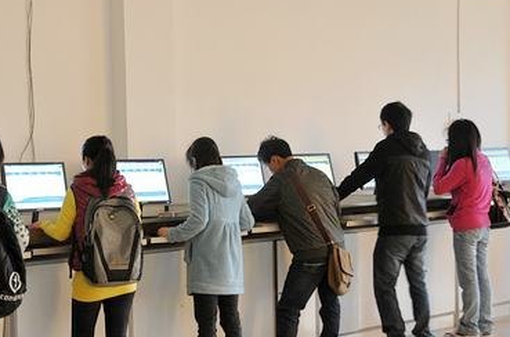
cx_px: 106
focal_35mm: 71
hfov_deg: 28.0
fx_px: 1001
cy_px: 215
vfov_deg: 19.1
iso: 1000
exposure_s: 1/15
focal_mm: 29
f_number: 5
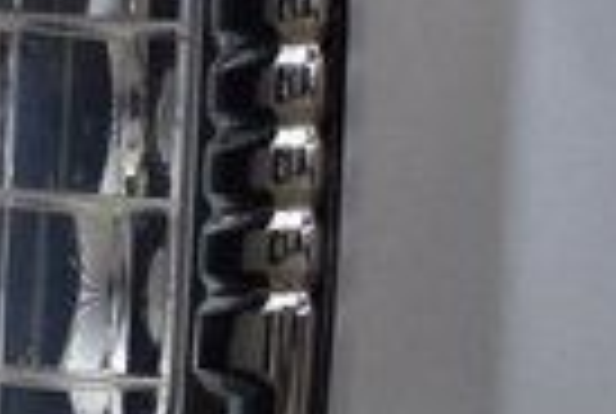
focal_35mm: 489
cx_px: 243
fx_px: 8386
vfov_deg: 2.8
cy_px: 196
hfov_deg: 4.2
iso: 400
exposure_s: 1/30
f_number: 7.1
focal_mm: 70
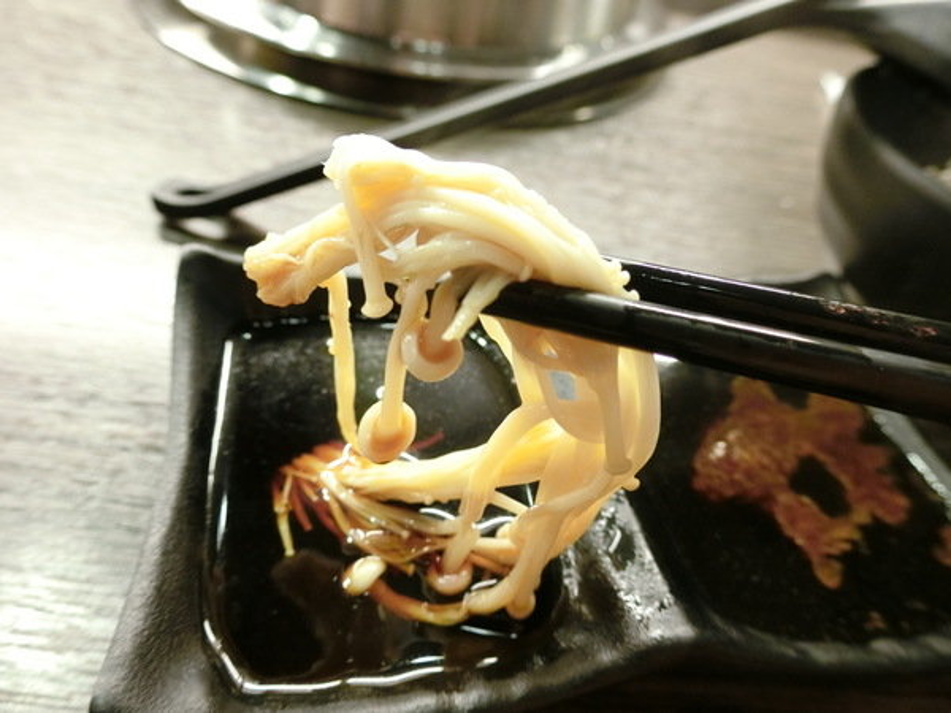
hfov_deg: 69.4
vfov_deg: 54.9
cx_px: 476
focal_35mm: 25
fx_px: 687
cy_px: 356
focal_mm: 5.4
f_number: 2.8
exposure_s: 1/30
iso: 500
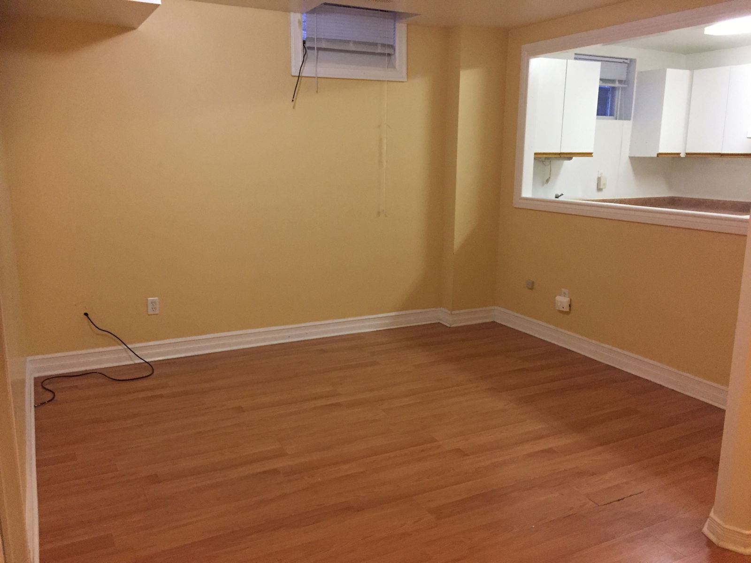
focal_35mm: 29
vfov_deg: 48.2
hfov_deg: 61.7
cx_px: 376
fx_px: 629
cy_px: 282
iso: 250
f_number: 2.2
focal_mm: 4.15
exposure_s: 1/30
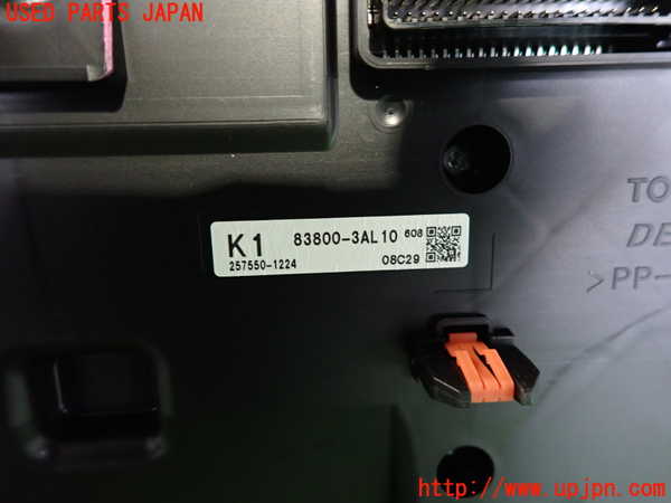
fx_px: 485
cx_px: 336
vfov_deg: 54.9
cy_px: 252
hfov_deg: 69.4
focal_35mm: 25
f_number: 2
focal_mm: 4.5
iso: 500
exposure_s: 1/30
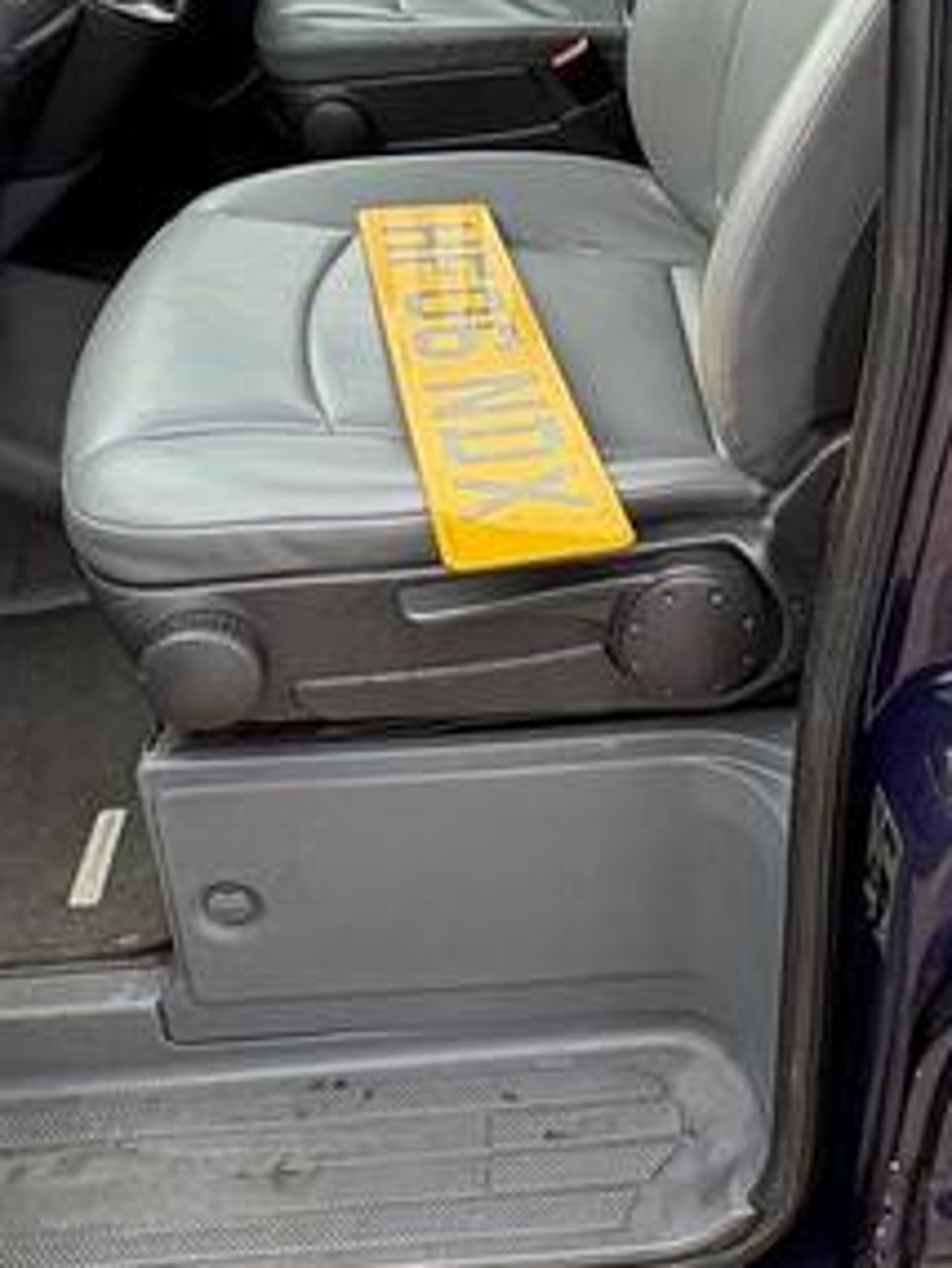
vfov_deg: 39.2
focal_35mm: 44
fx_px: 1612
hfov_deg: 32.7
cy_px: 80
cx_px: 601
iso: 64
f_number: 2.2
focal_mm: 2.22
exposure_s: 1/139
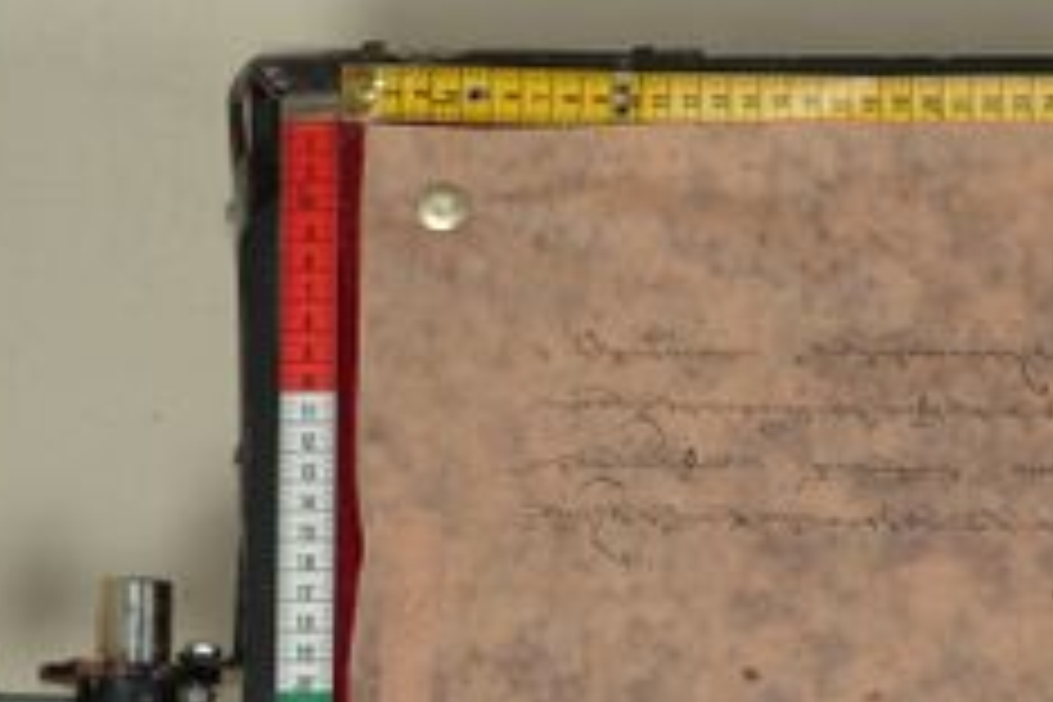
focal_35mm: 194
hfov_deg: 10.5
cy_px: 407
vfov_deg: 7.1
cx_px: 1017
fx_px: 5677
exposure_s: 1/20
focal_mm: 59
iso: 160
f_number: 13
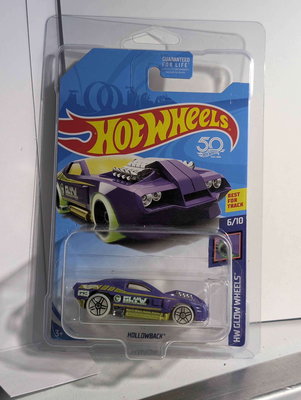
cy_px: 200
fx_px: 567
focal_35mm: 49
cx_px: 150
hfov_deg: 29.7
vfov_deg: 38.9
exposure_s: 1/106
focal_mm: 6.9
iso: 282
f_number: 1.68
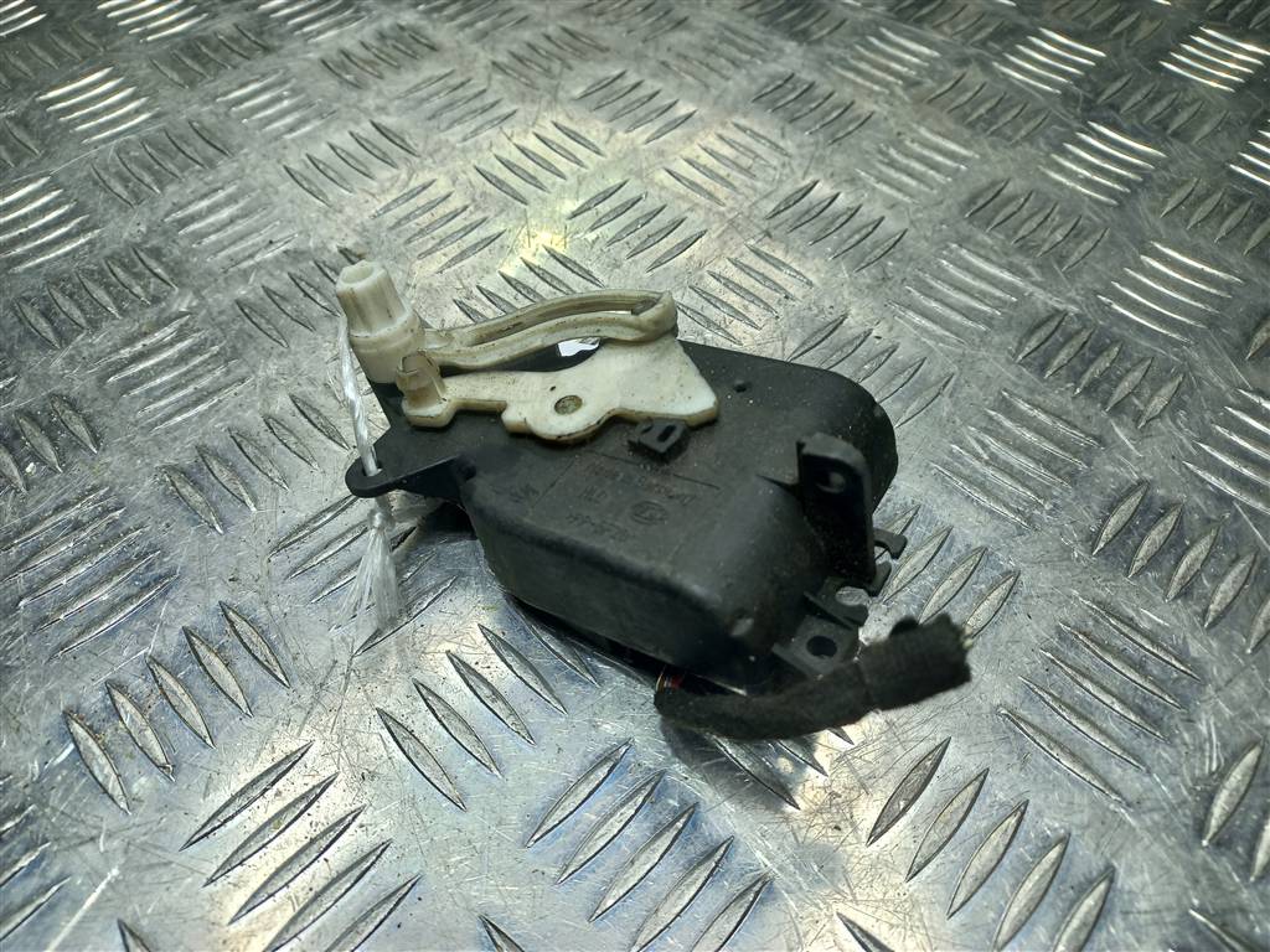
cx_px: 635
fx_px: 917
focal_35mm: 25
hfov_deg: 69.4
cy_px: 476
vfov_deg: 54.9
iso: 40
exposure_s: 1/100
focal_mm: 4.6
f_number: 1.8
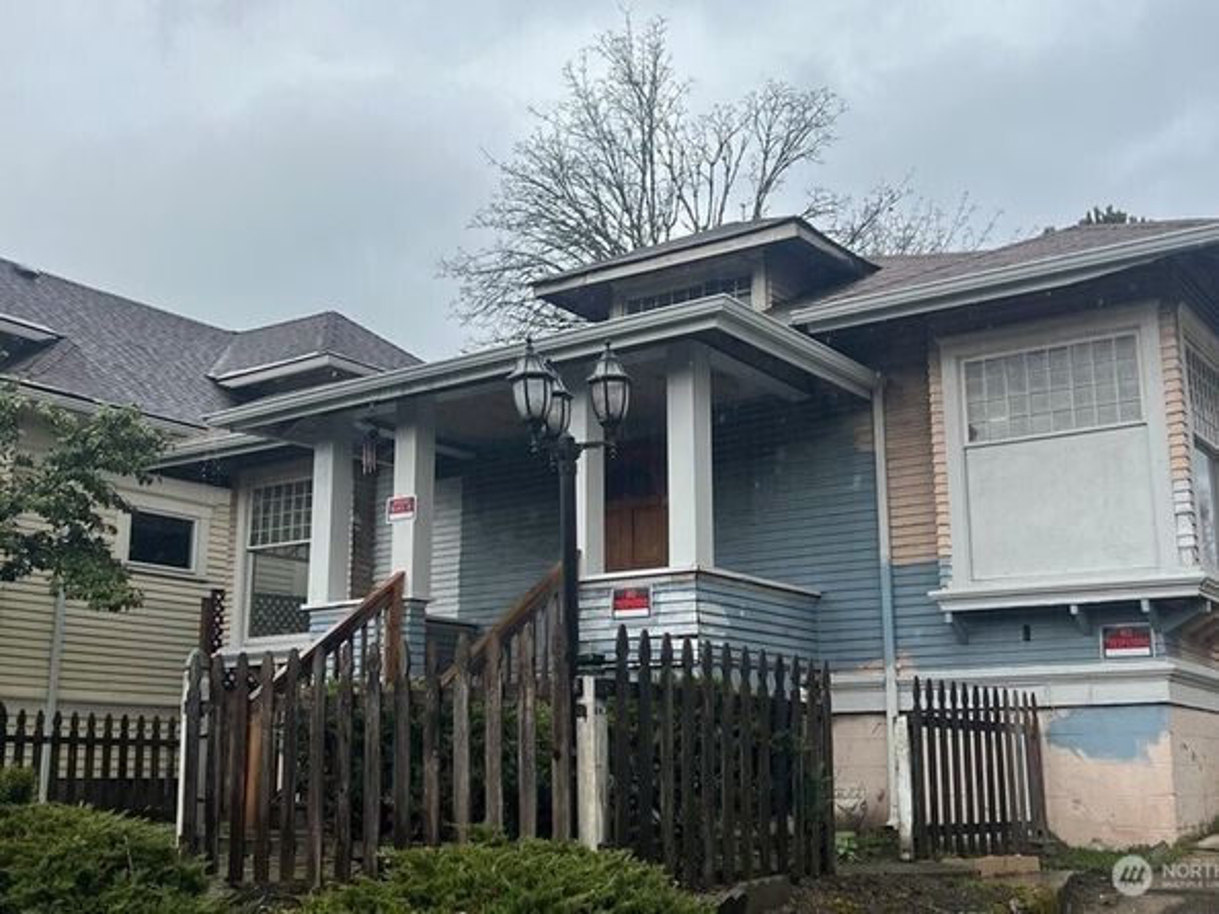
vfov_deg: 53.0
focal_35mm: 26
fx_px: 915
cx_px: 610
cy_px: 457
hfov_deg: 67.3
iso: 50
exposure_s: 1/909
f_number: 1.5
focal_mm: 5.7
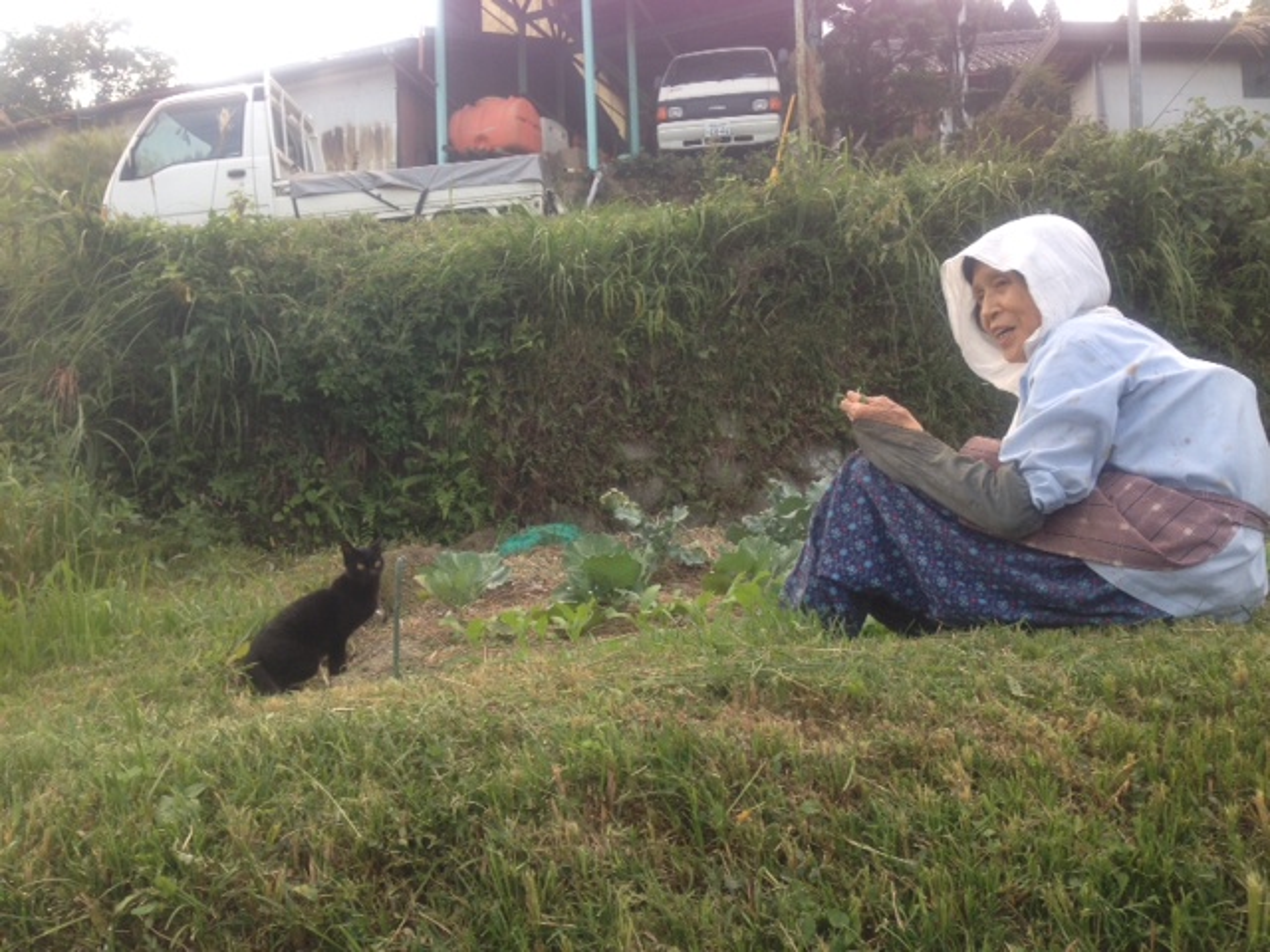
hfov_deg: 55.4
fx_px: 1211
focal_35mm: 33
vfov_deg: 42.9
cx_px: 635
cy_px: 476
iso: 50
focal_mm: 4.13
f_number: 2.4
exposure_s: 1/120
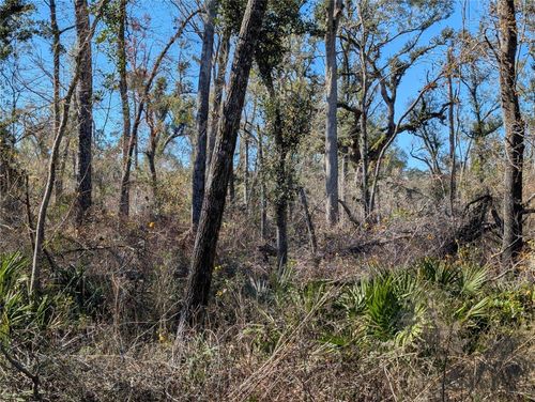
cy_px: 201
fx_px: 758
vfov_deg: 29.7
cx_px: 268
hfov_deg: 38.9
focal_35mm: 49
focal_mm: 6.9
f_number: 1.68
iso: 20
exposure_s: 1/737
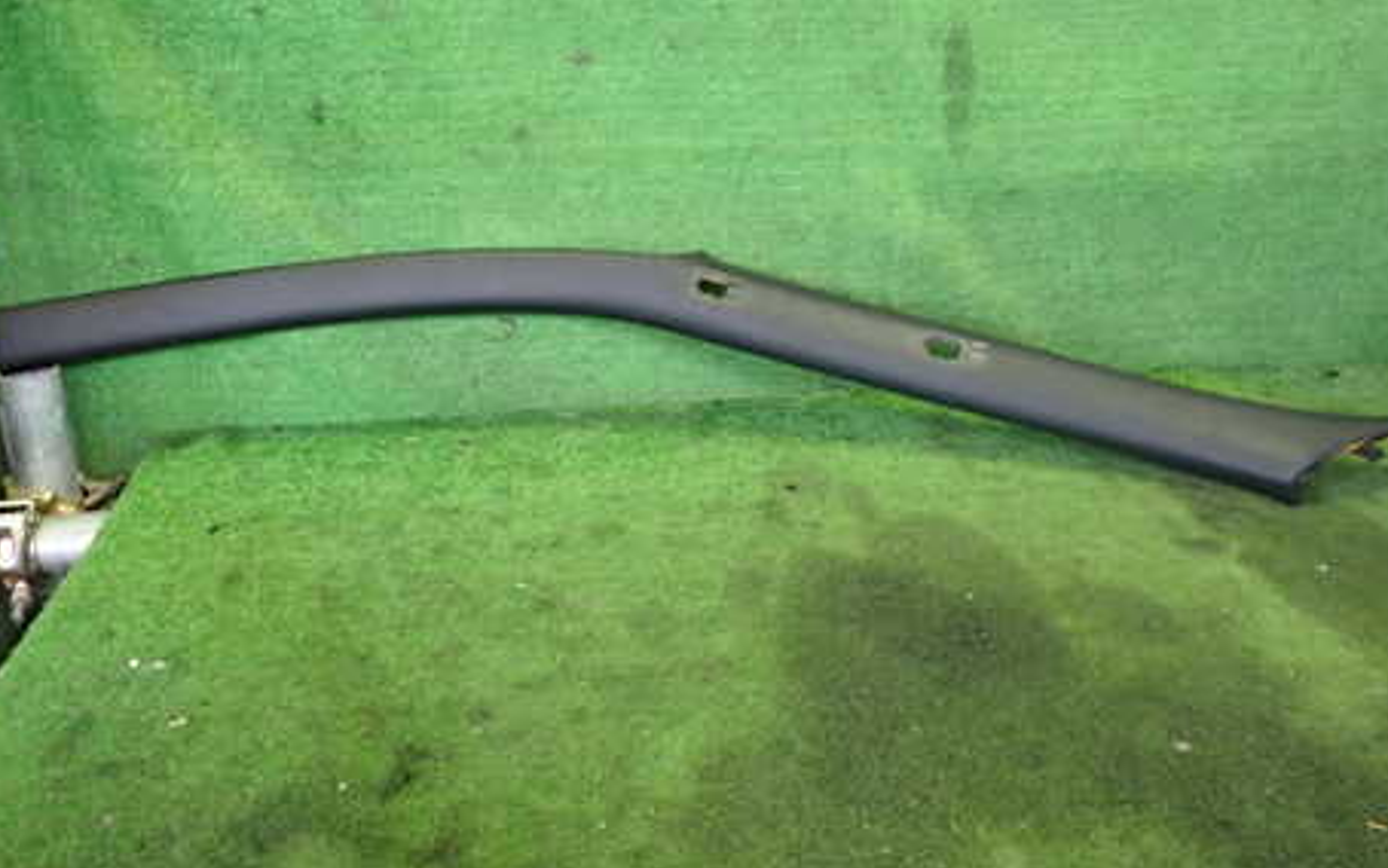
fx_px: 1324
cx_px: 642
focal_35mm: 35
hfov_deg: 55.3
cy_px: 293
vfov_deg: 36.0
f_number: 2
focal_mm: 4.5
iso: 320
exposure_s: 1/30
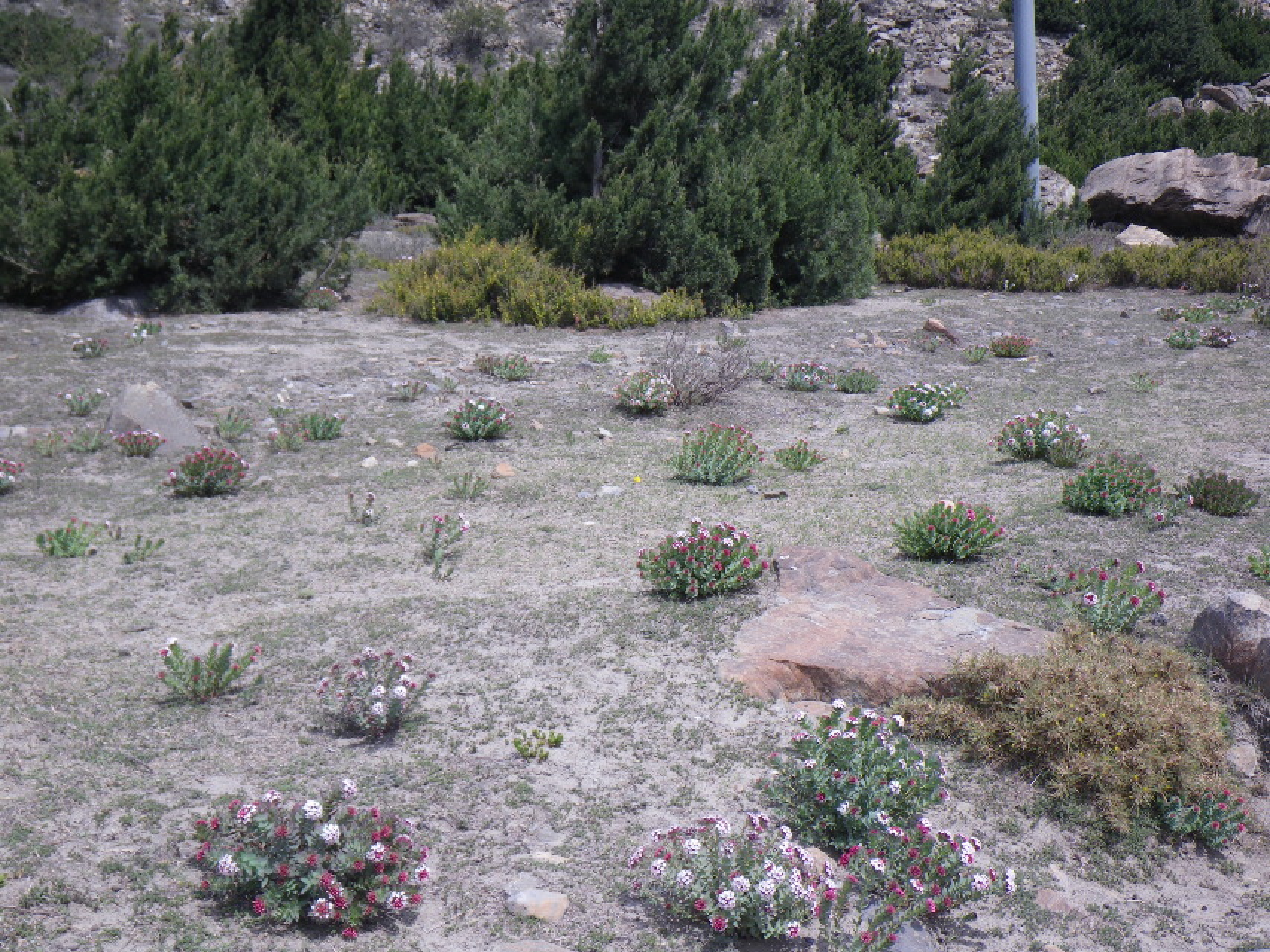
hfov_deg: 44.8
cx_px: 635
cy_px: 476
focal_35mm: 42
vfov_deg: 34.4
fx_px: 1541
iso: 50
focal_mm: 7.5
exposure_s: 1/200
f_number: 5
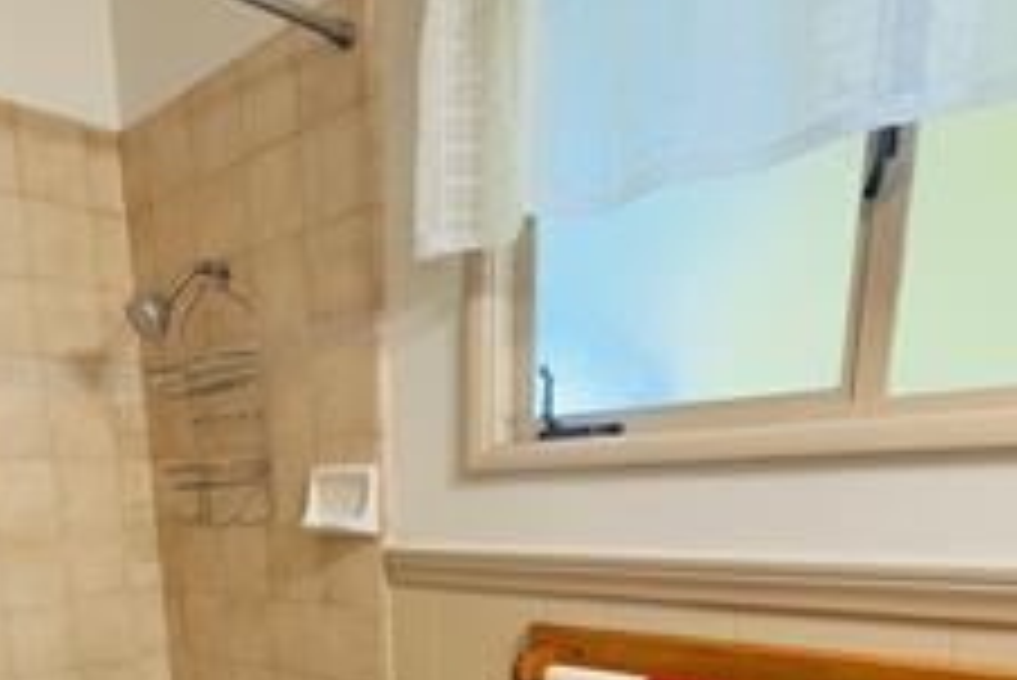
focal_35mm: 29
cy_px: 673
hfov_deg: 61.4
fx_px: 820
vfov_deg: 39.8
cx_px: 306
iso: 160
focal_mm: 2.22
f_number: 2.2
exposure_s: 1/60
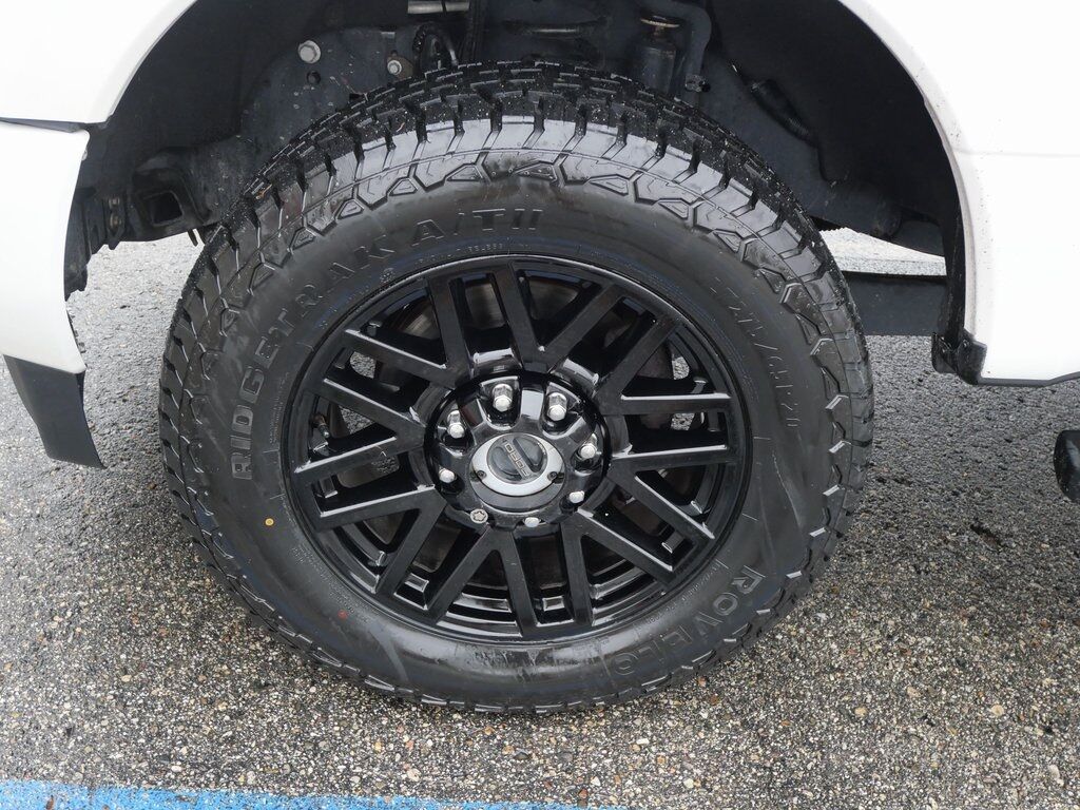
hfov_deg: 51.4
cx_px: 540
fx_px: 1123
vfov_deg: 39.7
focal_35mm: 36
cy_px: 405
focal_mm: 18
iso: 1000
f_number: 4.2
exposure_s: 1/125
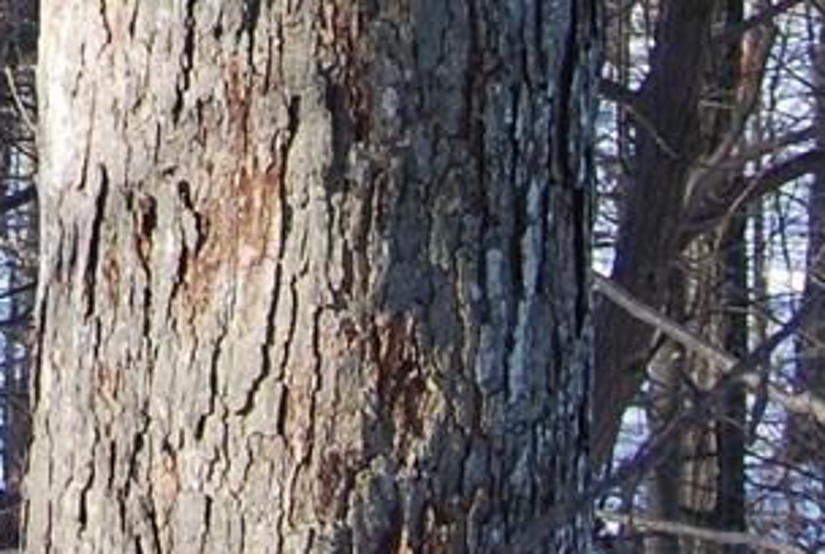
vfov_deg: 4.1
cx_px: -885
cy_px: -1246
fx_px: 7417
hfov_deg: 6.2
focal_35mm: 323
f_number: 9
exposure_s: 1/100
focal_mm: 32
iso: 200
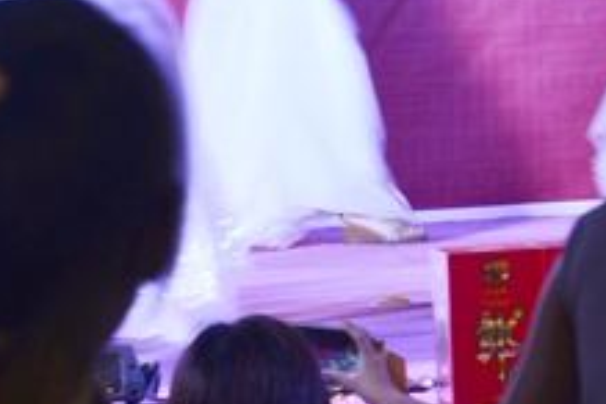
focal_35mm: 328
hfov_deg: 6.2
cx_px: 1074
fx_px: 5521
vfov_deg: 4.2
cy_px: -289
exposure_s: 1/13
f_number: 8
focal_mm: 70
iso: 800
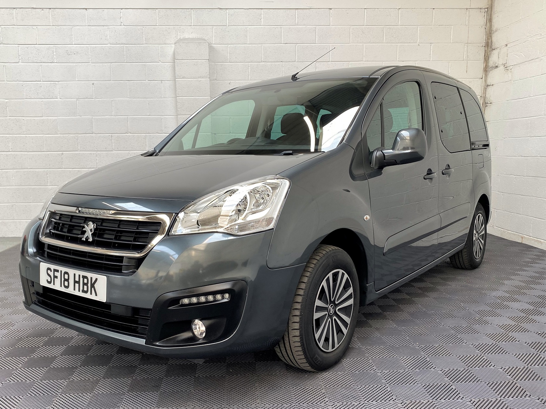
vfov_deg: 53.1
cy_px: 204
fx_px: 410
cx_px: 273
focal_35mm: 26
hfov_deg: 67.3
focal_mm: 4.25
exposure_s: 1/100
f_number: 1.8
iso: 40
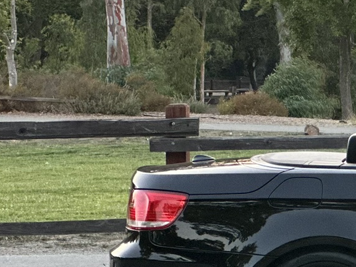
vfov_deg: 5.4
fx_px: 2818
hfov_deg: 7.1
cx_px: 595
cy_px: 26
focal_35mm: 274
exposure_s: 1/84
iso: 250
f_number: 2.8
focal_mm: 9
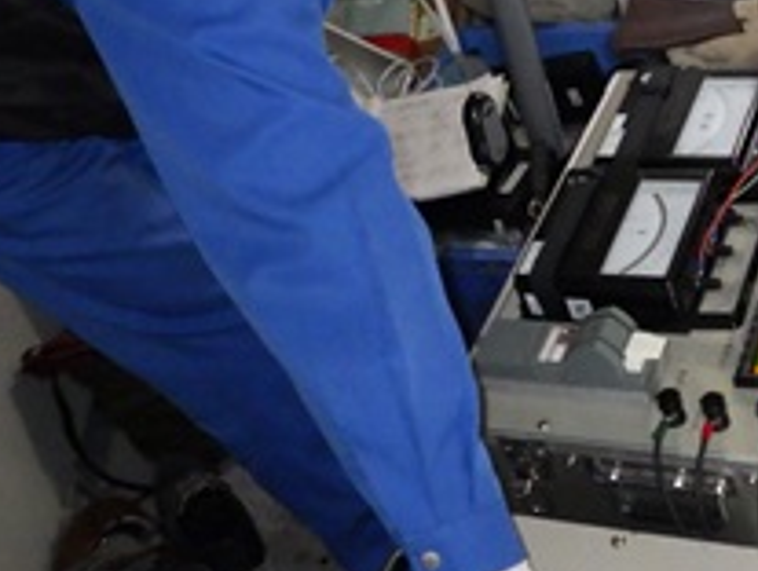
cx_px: 674
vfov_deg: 27.1
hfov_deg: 33.7
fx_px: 1185
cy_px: 322
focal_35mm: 54
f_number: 3.5
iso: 1600
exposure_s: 1/45
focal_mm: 5
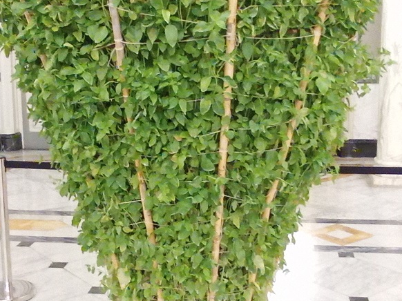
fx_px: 383
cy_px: 144
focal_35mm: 33
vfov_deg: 42.9
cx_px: 193
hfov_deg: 55.4
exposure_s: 1/20
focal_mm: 1.65
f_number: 2.2
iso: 825
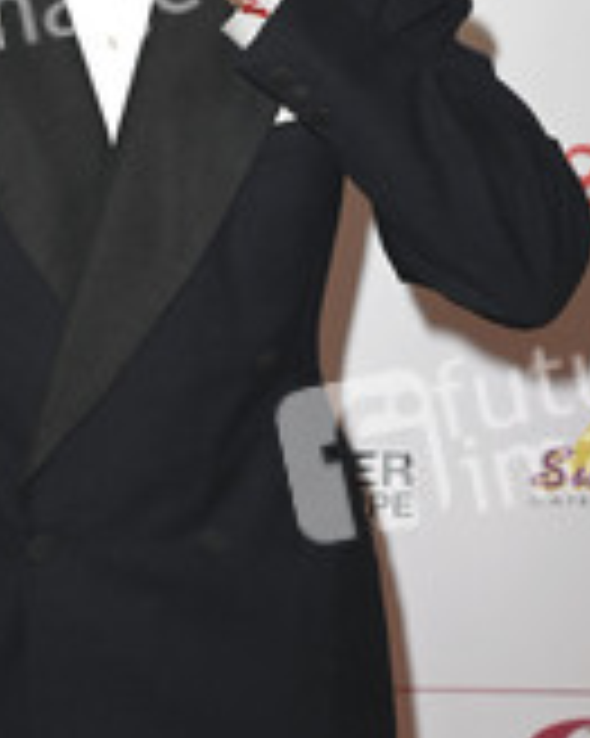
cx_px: 99
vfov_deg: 12.9
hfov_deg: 10.3
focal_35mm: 149
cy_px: 212
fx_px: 3255
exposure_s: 1/250
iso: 500
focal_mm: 65
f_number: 5.6
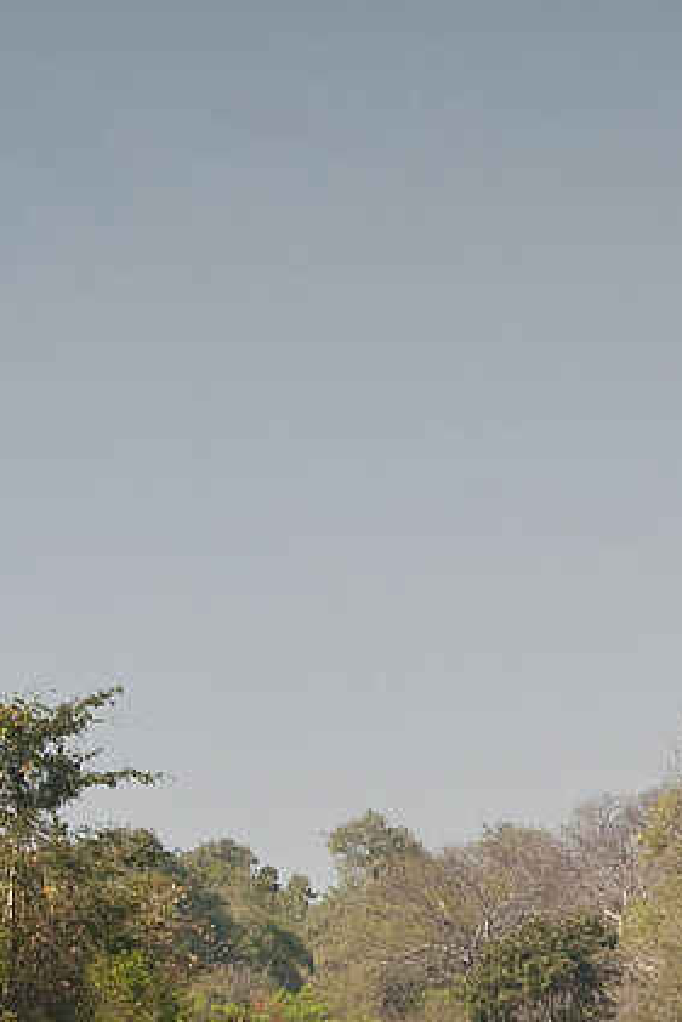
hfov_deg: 3.3
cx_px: 1726
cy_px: 728
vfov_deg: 5.0
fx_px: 11640
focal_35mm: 410
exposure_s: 1/125
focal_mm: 90
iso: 400
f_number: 13
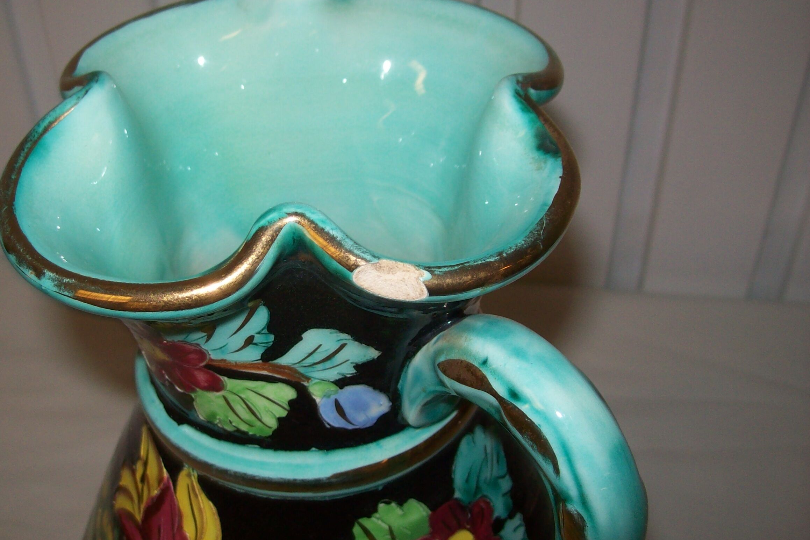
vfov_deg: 29.2
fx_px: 1035
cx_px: 313
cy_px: 260
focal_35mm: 46
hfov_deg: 42.5
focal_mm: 6
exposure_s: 1/64
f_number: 2.7
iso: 80
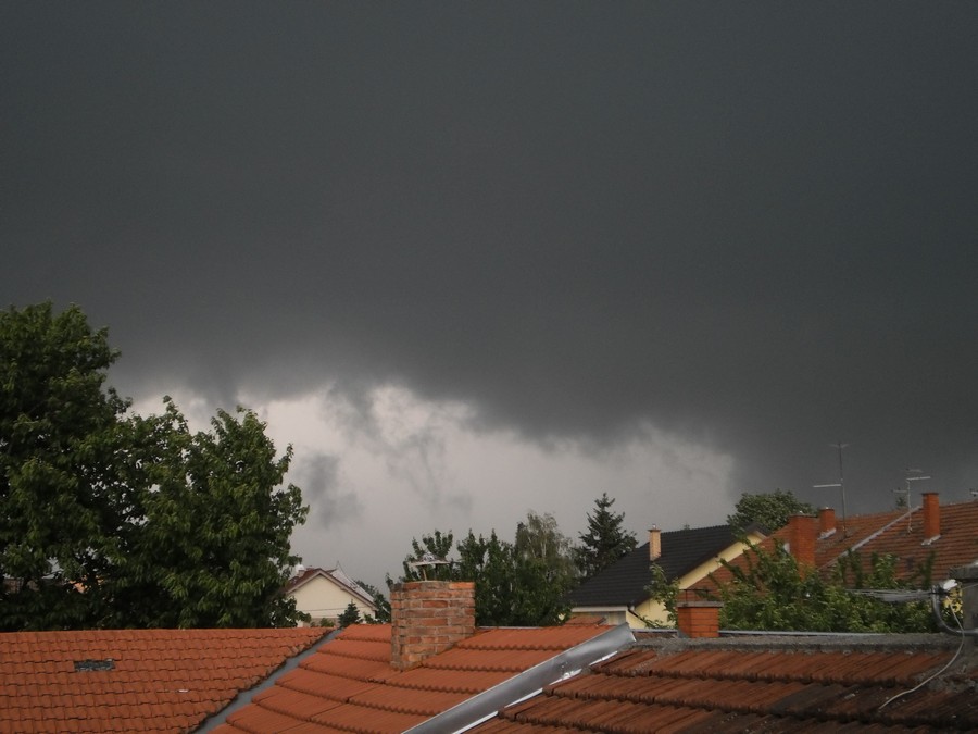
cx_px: 489
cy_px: 367
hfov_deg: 32.7
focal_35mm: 59
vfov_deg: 24.8
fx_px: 1667
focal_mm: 10.3
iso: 125
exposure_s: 1/40
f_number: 4.2
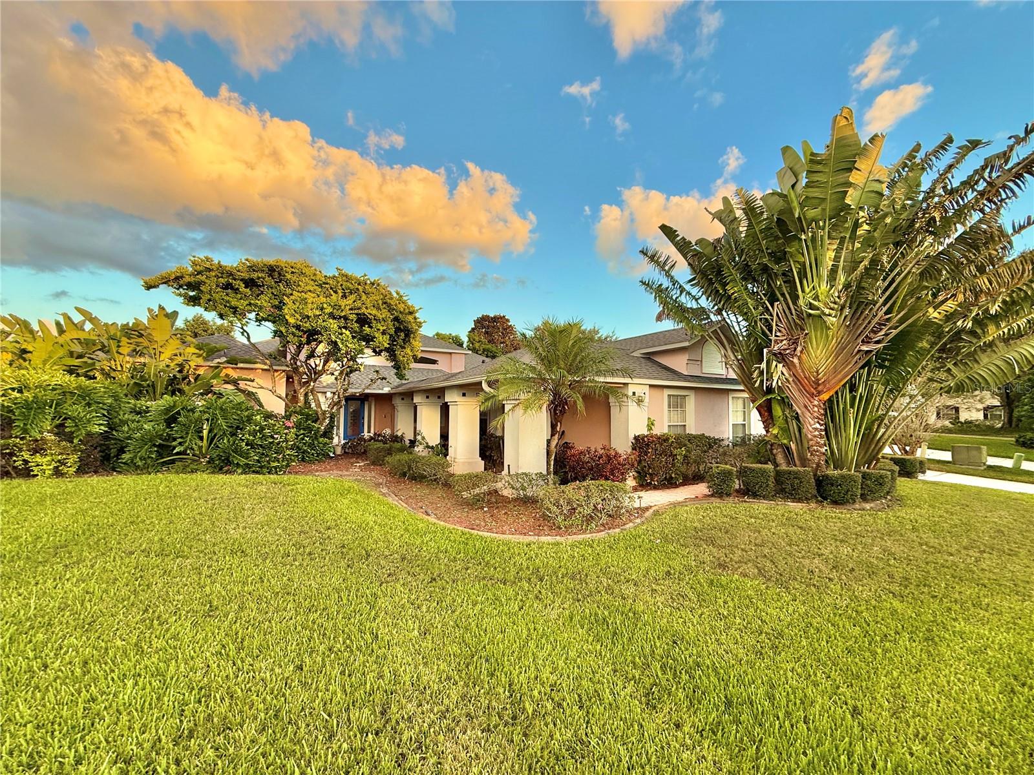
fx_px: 418
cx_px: 517
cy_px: 388
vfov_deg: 85.7
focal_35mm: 14
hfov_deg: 102.1
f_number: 2.2
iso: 50
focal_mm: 2.22
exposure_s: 1/230
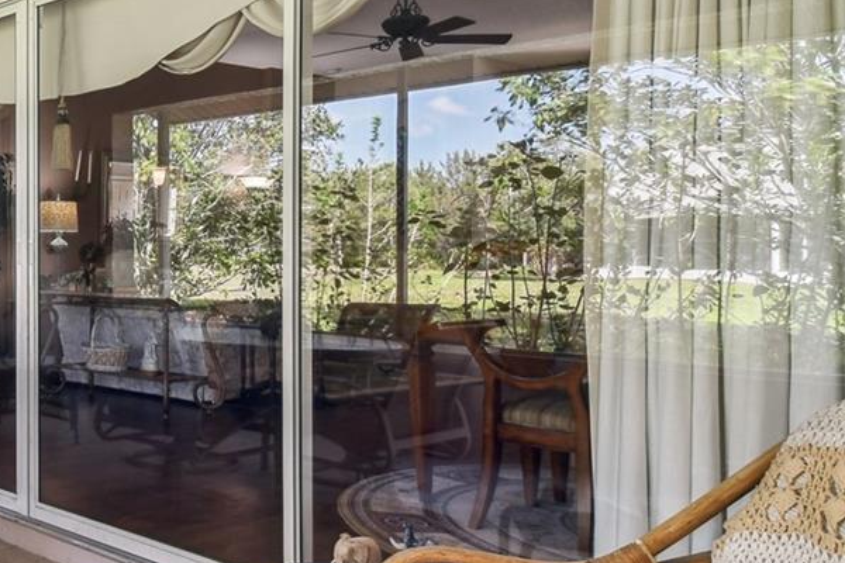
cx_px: -55
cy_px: 270
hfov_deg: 40.4
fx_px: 939
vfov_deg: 33.4
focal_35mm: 40
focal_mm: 10
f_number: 7.1
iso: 100
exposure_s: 1/20
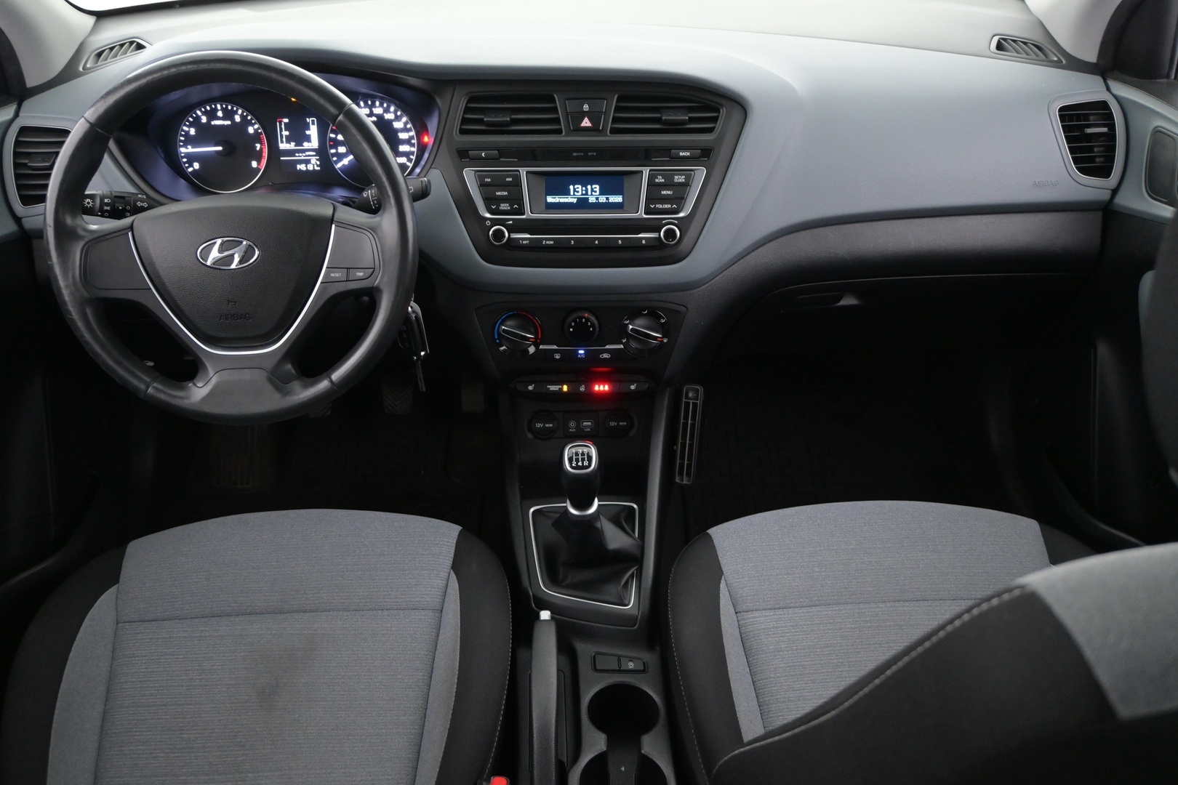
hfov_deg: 59.5
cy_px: 392
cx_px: 589
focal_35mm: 32
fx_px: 1031
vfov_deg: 41.7
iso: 2500
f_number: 4
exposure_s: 1/30
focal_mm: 21
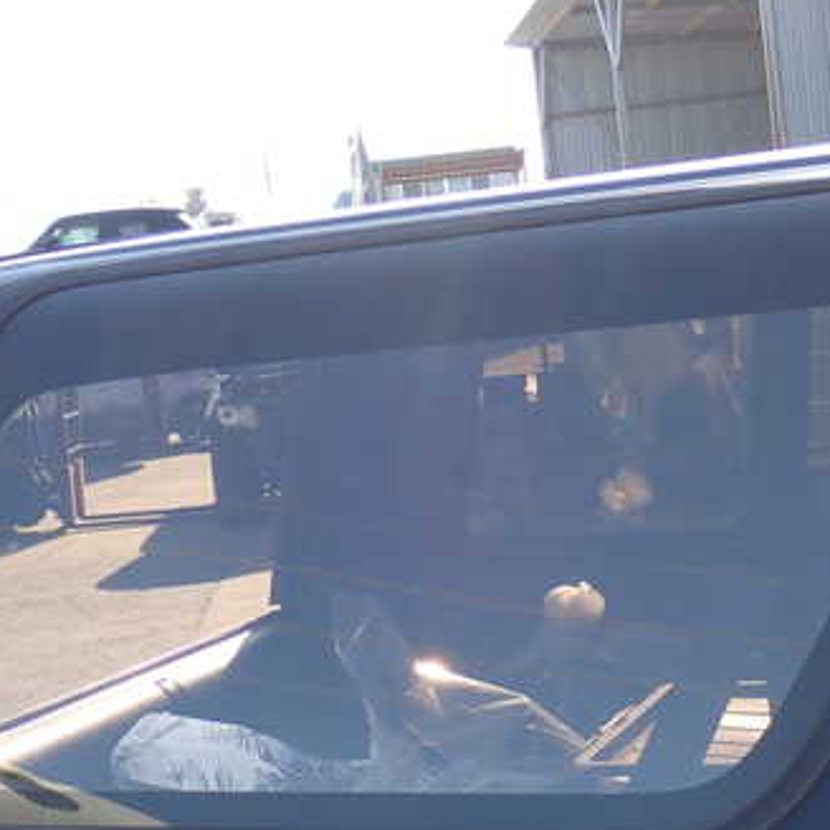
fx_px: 2062
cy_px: 499
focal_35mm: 76
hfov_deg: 22.8
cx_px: 453
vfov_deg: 22.7
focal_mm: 8.4
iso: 100
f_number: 4.5
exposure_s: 1/160
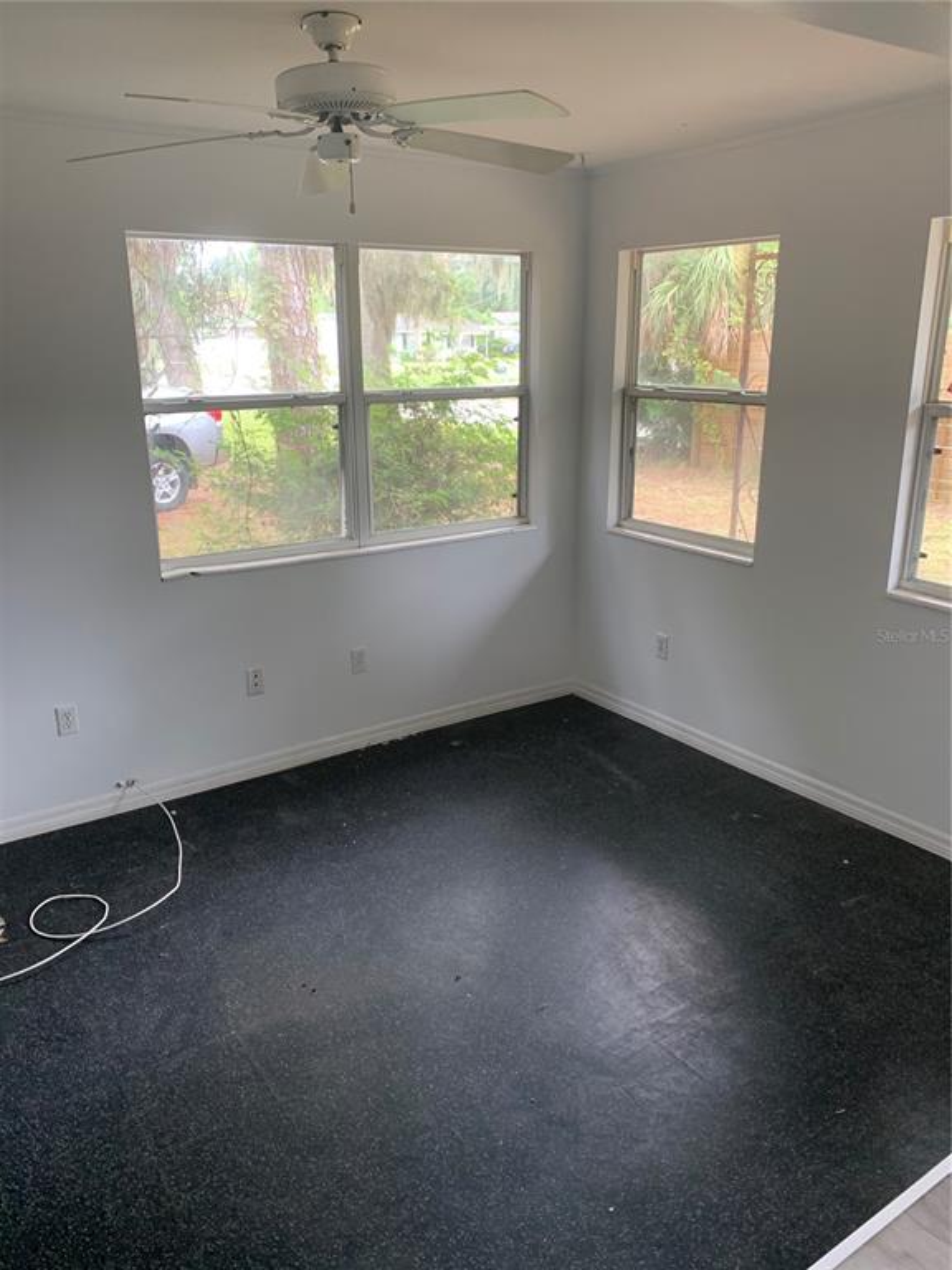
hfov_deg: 53.1
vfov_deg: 67.3
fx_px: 953
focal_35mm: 26
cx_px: 476
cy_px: 635
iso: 100
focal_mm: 4.25
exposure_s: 1/60
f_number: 1.8
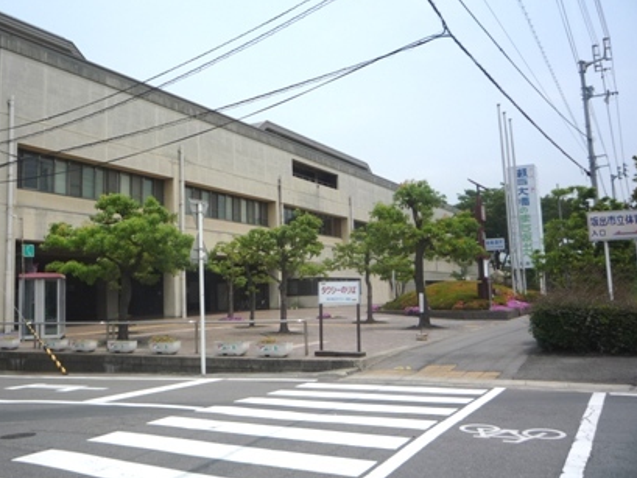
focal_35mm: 34
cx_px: 280
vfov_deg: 41.8
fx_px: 626
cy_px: 227
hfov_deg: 53.8
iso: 100
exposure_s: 1/640
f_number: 5.6
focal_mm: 5.2
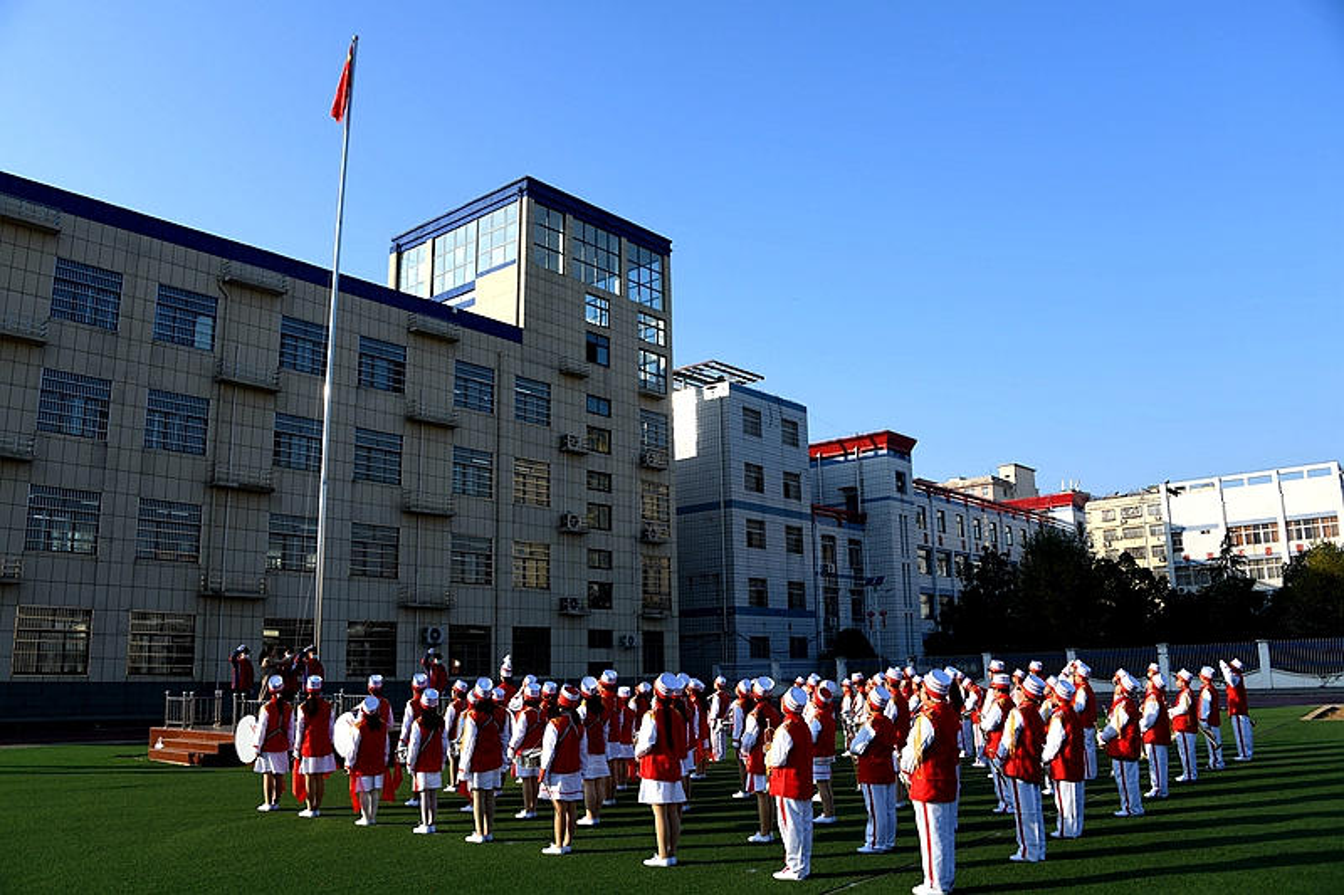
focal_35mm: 28
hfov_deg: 65.5
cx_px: 672
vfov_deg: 46.4
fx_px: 1045
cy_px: 448
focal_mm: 28
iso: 64
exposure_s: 1/160
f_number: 7.1
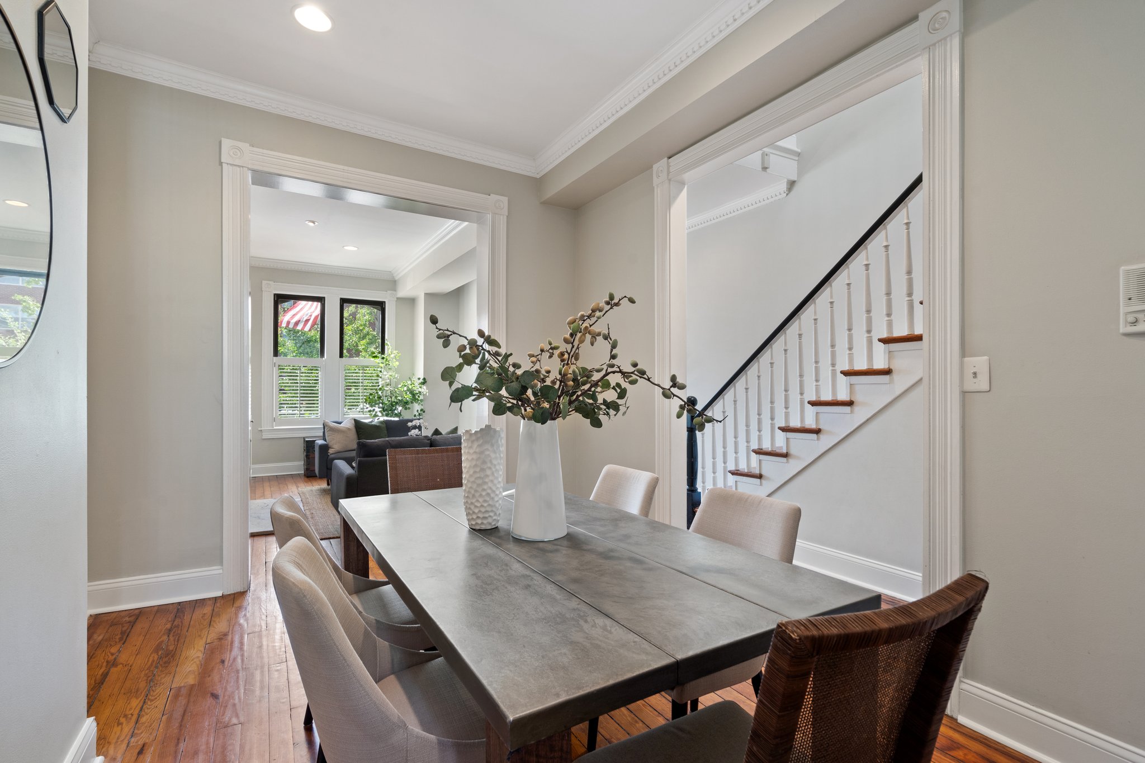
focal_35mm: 16
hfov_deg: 96.7
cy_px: 382
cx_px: 572
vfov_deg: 73.7
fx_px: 509
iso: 500
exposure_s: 1/3
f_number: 10
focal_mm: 16
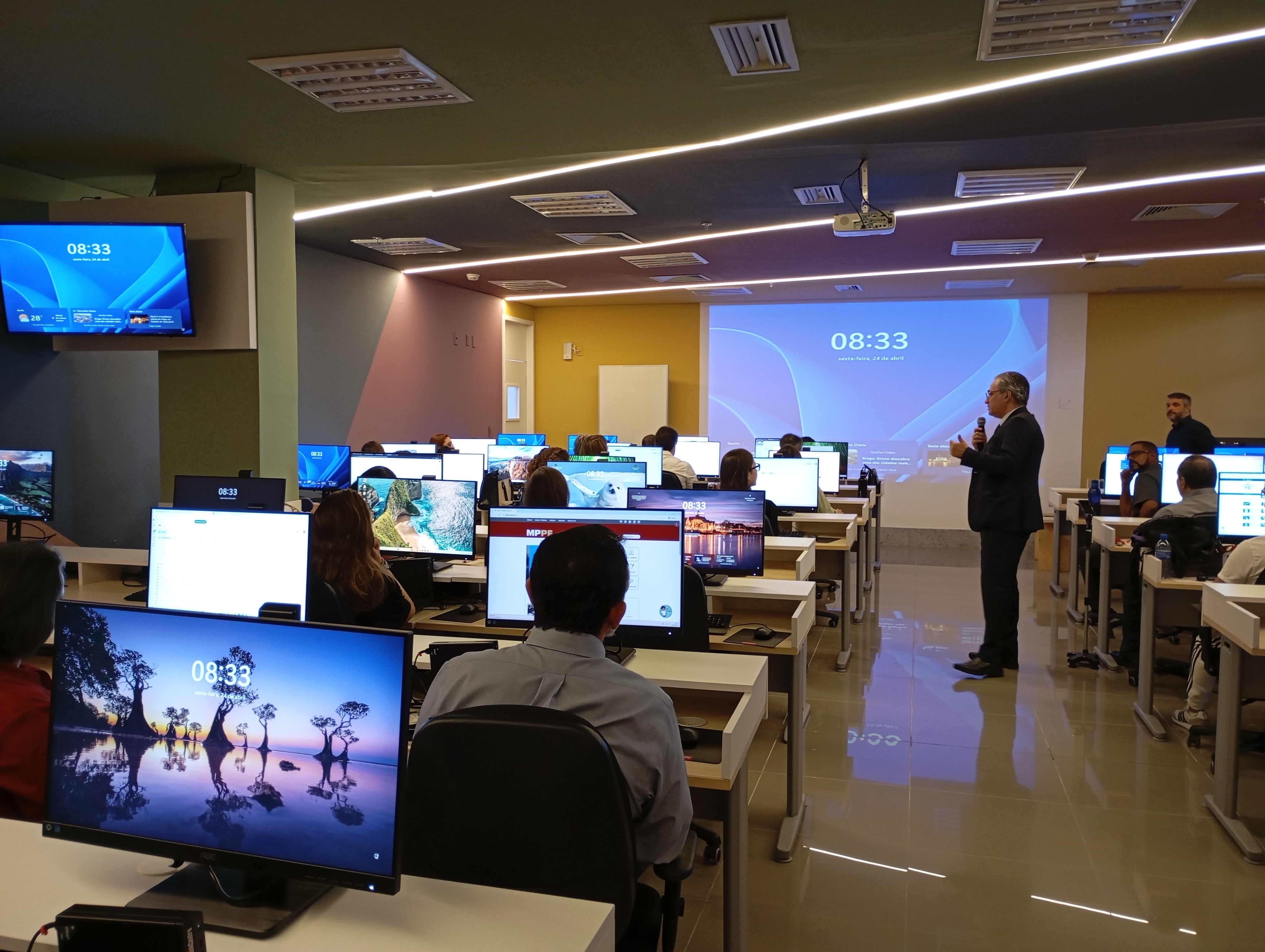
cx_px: 632
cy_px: 476
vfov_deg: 49.9
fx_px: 1025
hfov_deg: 63.4
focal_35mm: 28
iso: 1022
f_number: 1.8
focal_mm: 4.27
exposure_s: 1/30
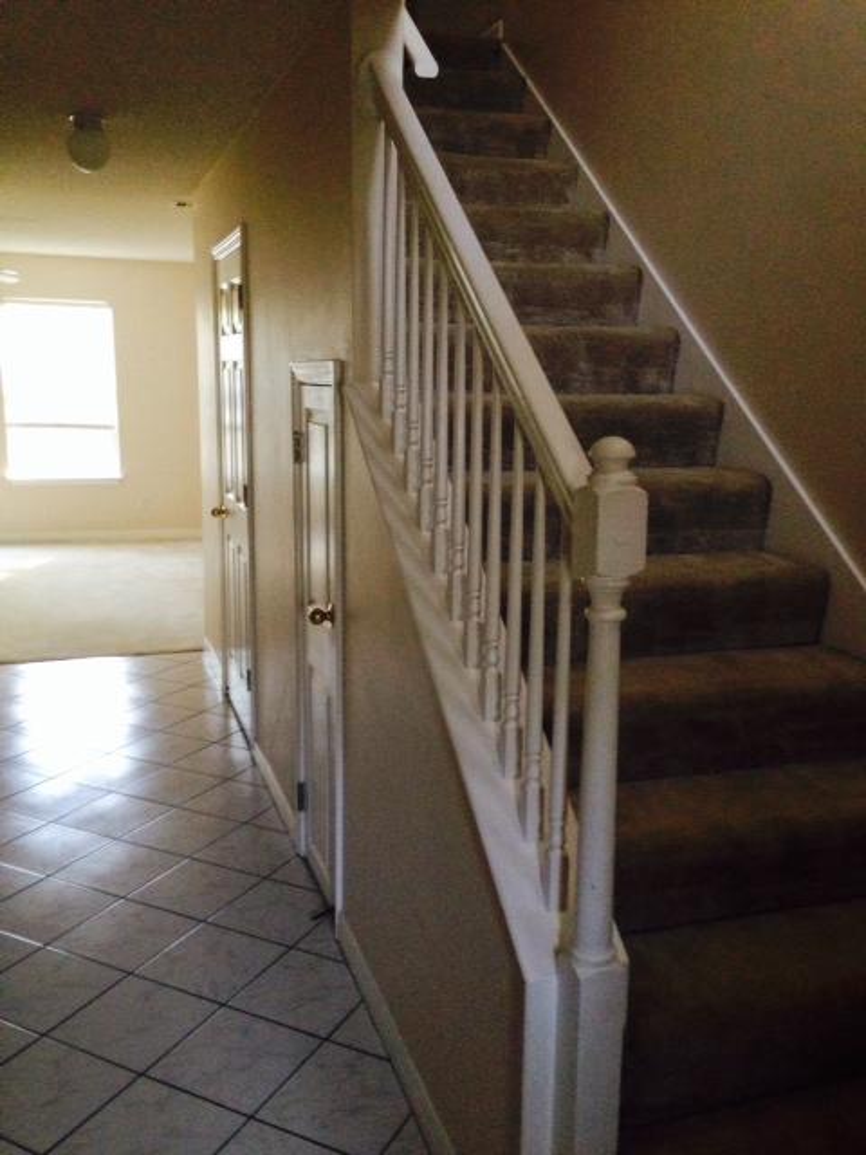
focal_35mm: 33
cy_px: 578
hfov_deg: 42.9
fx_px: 1101
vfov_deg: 55.4
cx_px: 433
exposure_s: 1/15
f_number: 2.4
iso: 400
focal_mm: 4.12
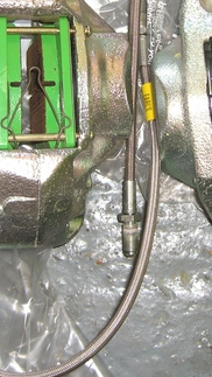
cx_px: 148
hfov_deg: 14.7
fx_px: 818
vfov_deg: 25.6
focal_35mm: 82
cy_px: 98
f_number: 2.8
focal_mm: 7.9
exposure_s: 1/60
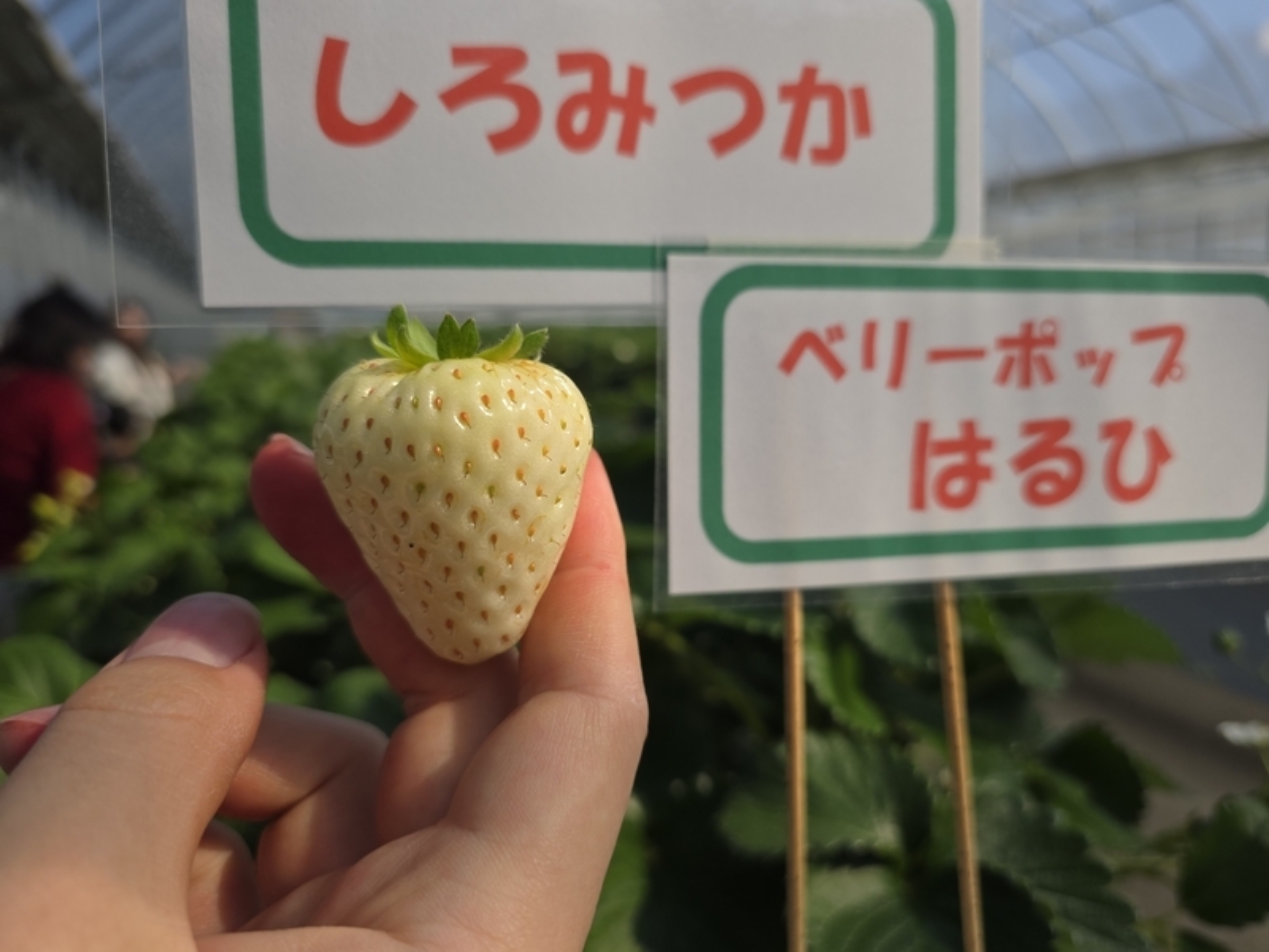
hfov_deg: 73.9
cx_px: 634
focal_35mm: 23
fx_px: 843
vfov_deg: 58.9
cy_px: 476
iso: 80
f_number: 1.7
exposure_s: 1/7061
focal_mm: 6.3
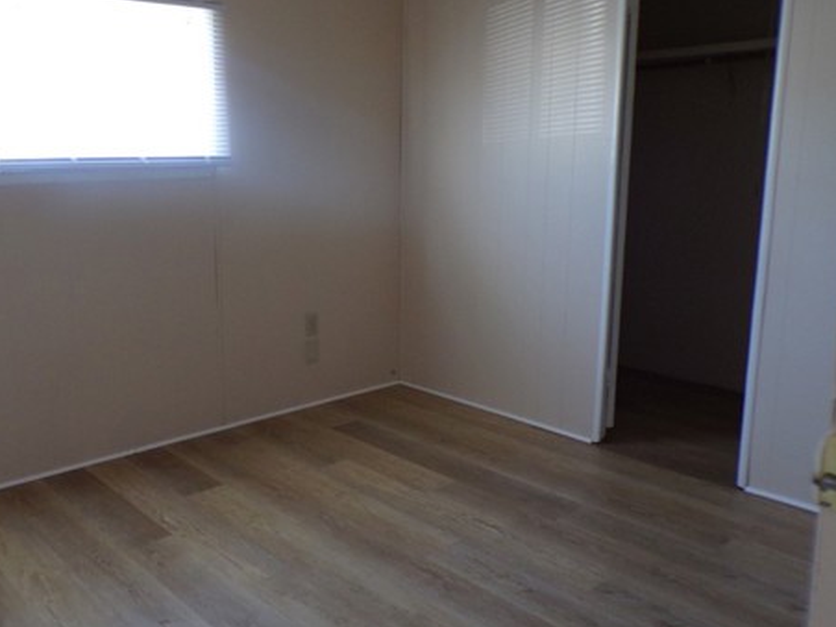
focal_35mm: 34
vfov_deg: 41.8
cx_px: 290
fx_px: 821
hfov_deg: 53.1
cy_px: 294
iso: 161
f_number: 3
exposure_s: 1/34
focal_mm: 4.3
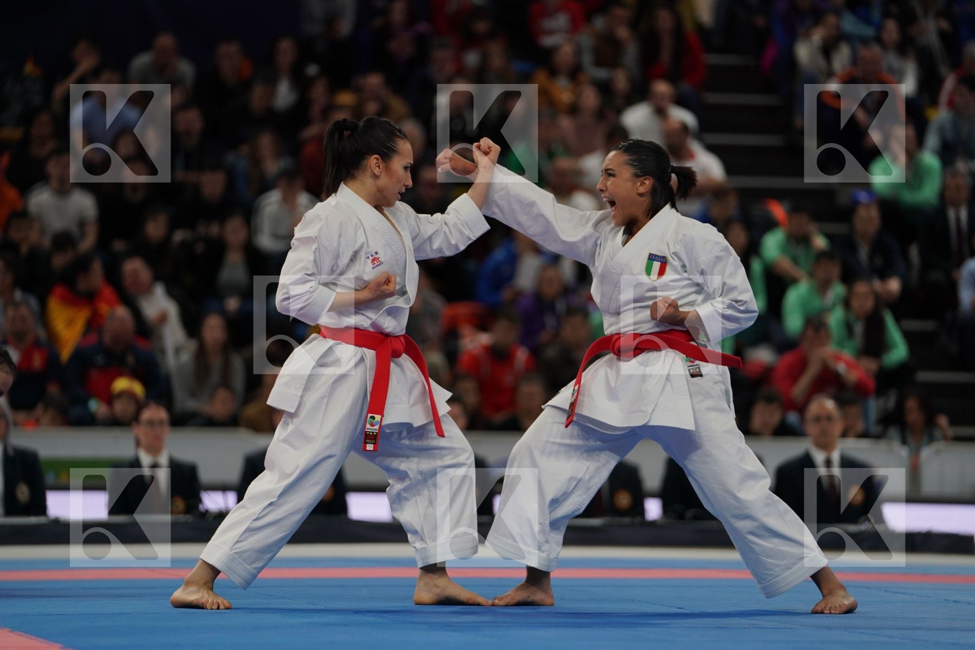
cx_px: 488
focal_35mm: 181
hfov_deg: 11.4
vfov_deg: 7.6
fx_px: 4902
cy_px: 325
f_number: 2.8
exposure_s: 1/500
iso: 500
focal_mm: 181
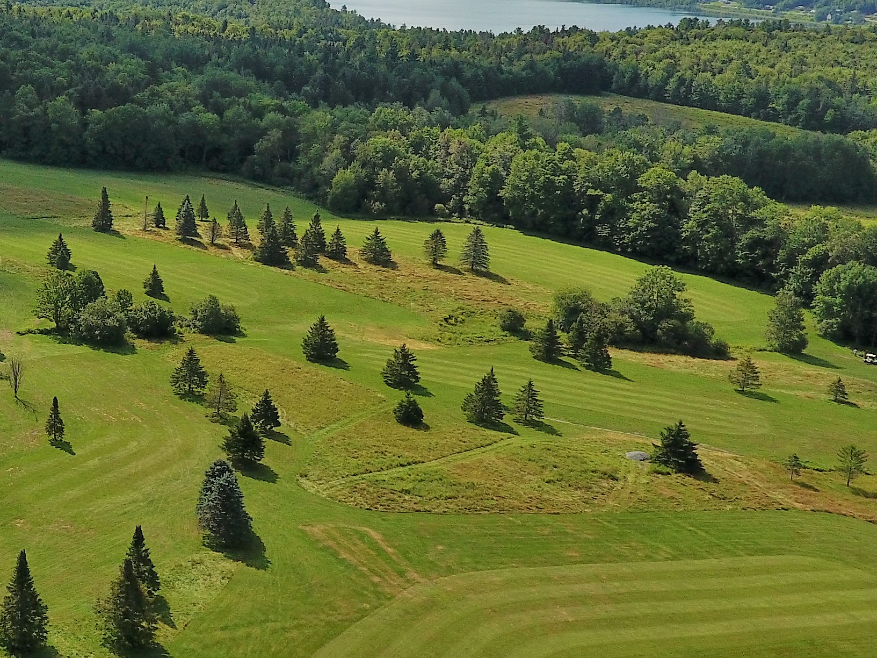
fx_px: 1241
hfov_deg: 32.1
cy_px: 216
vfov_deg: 29.4
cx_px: -186
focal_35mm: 49
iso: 100
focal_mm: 3.61
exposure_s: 1/1030
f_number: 2.8
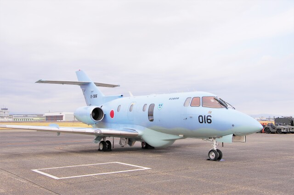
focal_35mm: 42
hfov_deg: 46.5
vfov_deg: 31.8
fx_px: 342
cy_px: 98
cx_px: 147
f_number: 8
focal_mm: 28
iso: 100
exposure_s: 1/200
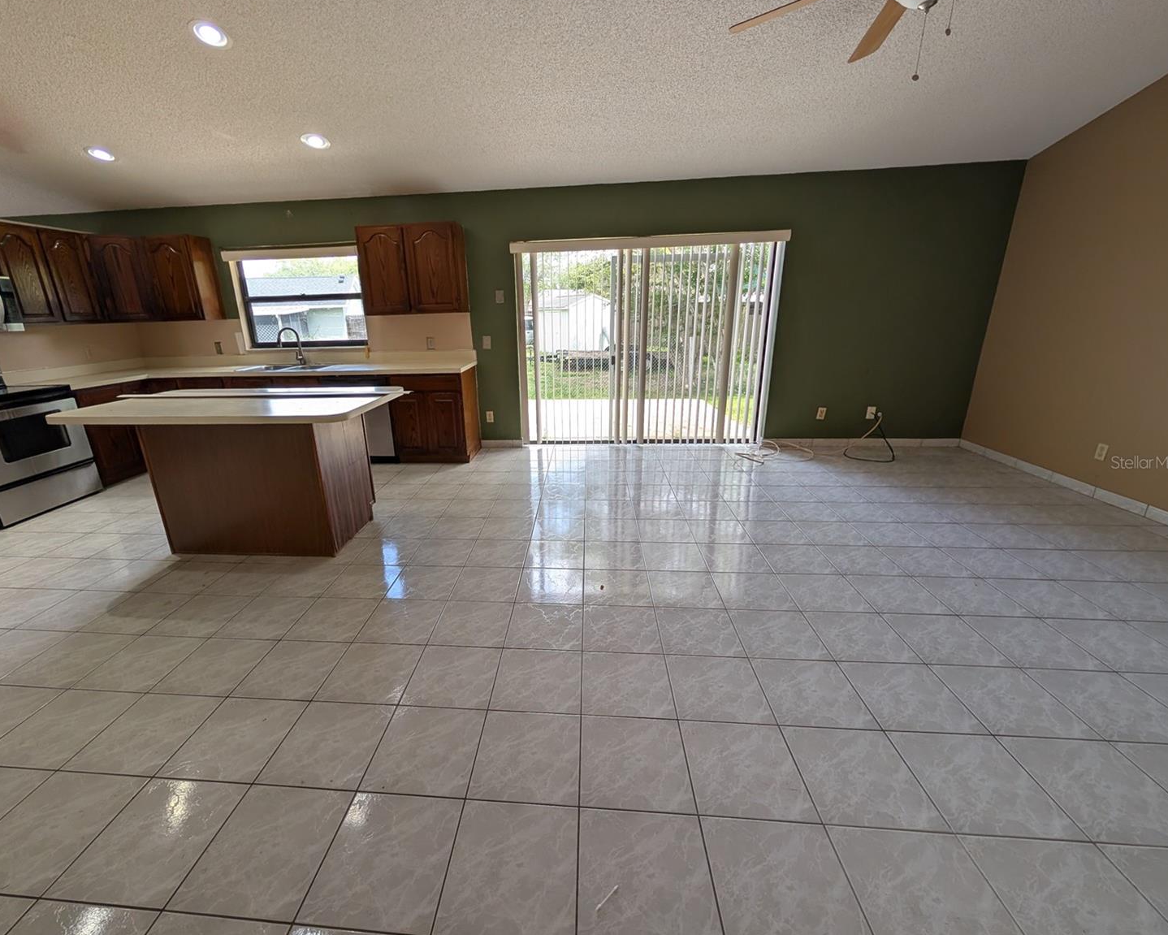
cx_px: 540
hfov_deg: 104.6
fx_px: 449
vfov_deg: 92.2
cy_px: 462
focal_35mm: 13
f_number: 1.7
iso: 48
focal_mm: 2.02
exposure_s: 1/180
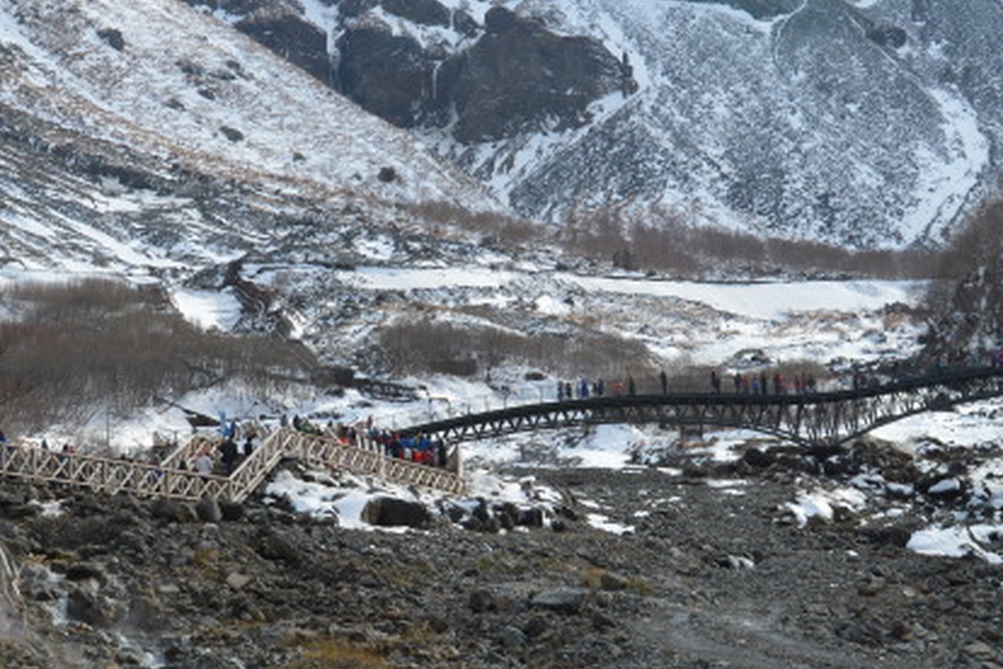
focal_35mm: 85
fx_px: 2375
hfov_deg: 23.8
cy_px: 302
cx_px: 371
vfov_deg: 16.0
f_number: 8
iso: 100
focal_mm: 23
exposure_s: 1/250
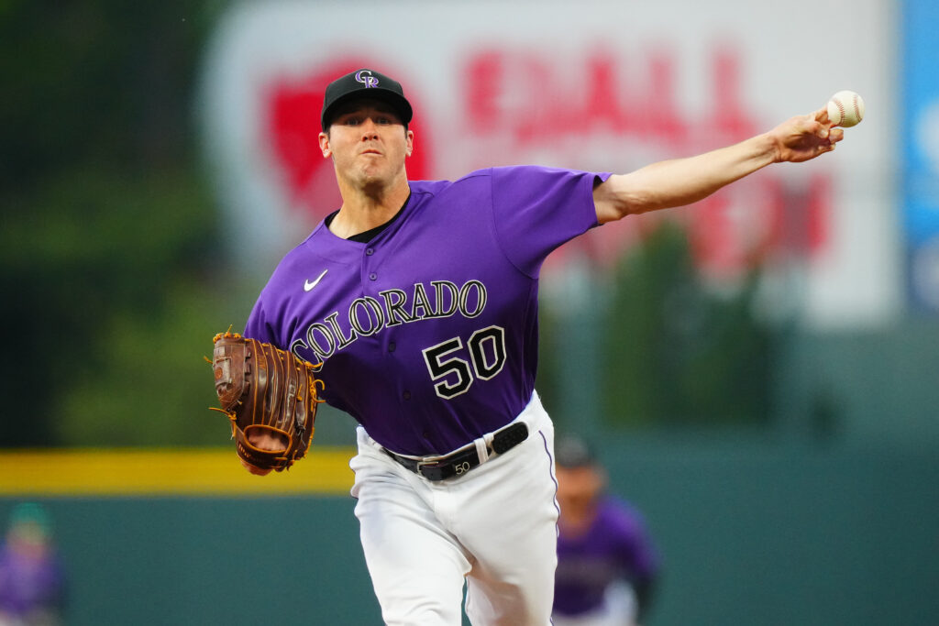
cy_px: 313
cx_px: 470
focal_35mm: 600
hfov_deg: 3.4
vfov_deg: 2.3
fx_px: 15651
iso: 4000
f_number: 3.2
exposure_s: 1/4000
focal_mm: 400
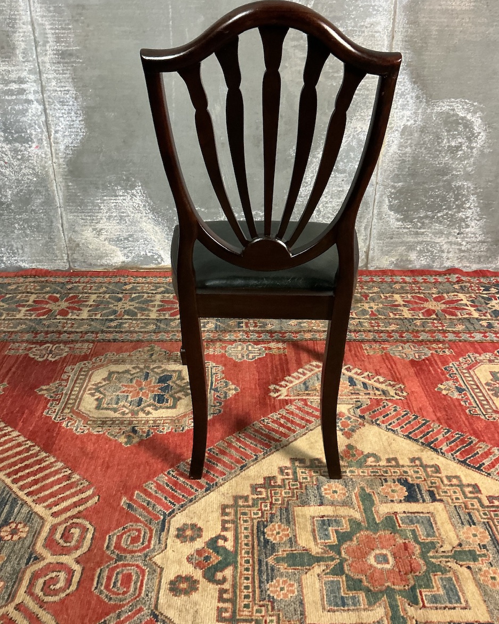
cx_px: 256
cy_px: 289
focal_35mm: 31
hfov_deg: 47.1
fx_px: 572
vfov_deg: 57.1
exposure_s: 1/50
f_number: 1.8
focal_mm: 3
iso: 200
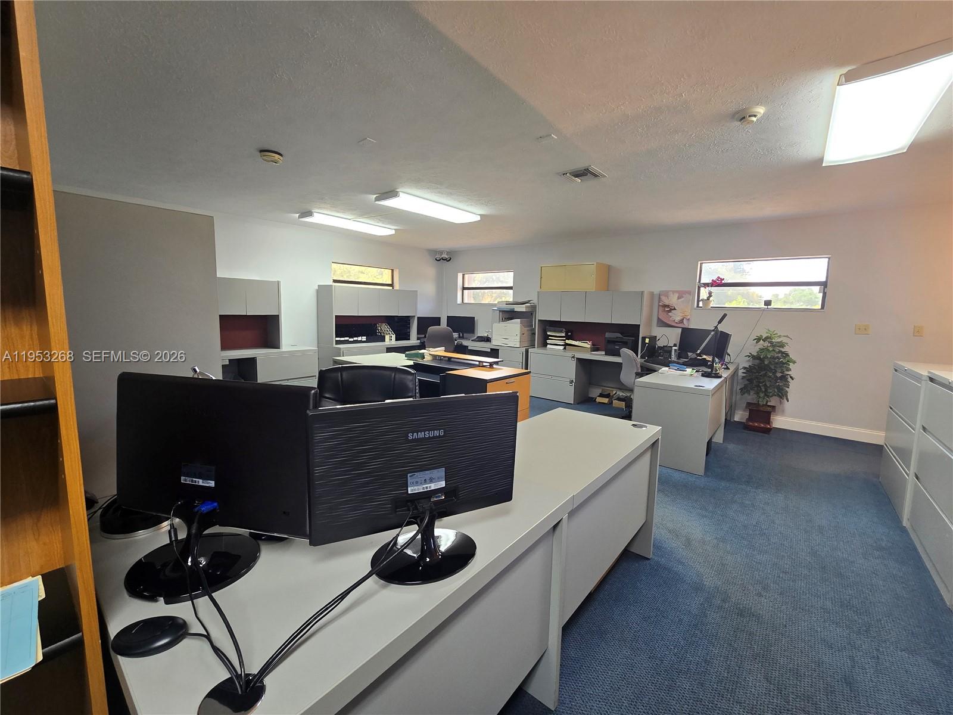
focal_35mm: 13
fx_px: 358
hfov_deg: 106.2
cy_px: 358
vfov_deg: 89.9
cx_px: 476
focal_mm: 2.2
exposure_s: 1/60
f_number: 2.2
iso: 125
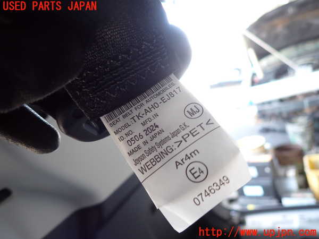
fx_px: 230
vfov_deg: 54.9
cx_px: 160
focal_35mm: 25
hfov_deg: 69.4
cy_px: 120
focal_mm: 4.5
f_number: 2
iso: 200
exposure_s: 1/60
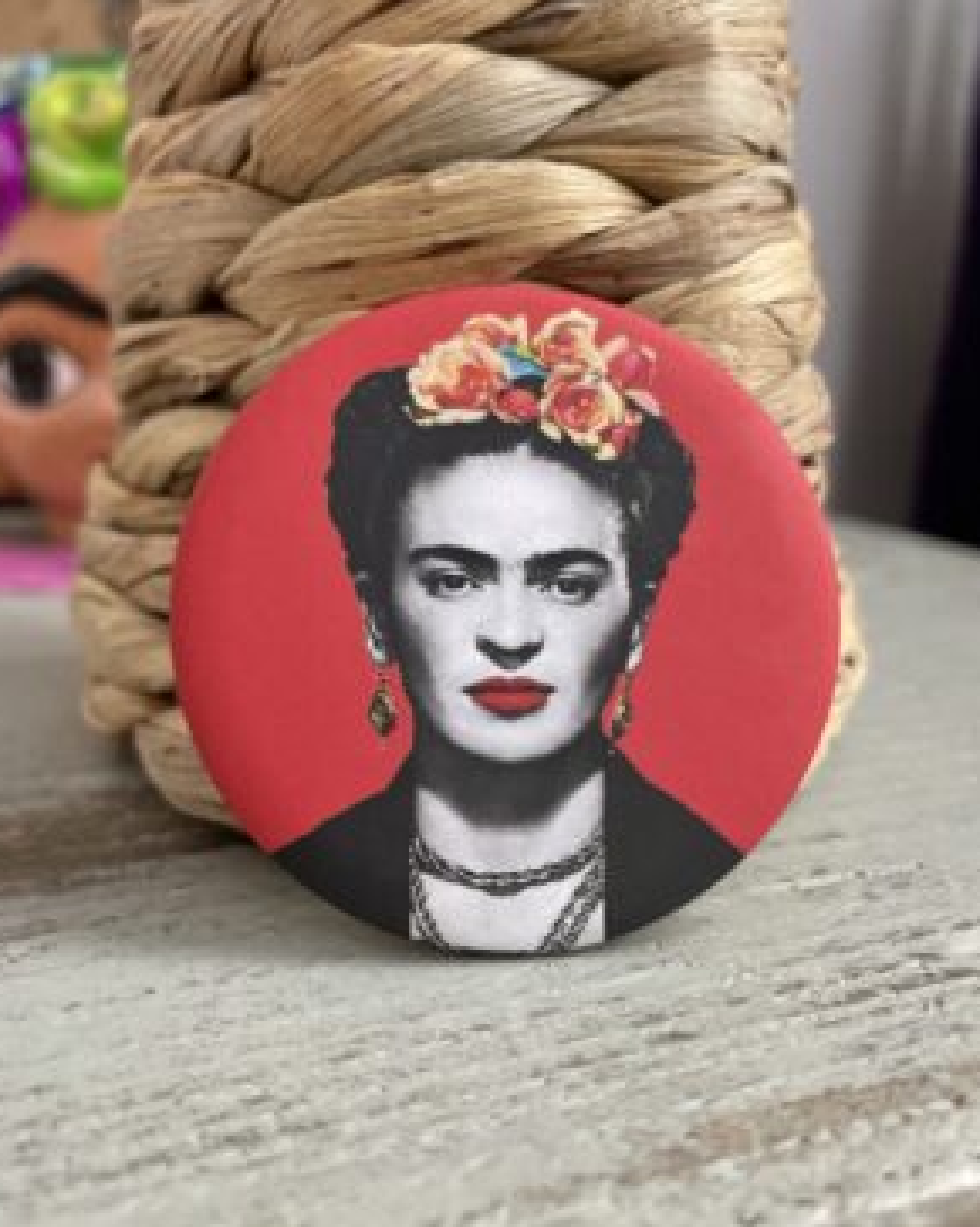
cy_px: 615
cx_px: 483
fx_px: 1016
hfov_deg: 51.5
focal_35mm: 28
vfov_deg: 62.2
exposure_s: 1/50
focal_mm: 4.2
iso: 160
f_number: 1.6
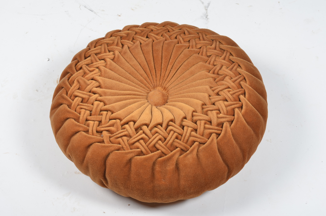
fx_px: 678
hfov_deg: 27.0
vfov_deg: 18.1
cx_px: 163
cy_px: 108
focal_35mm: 75
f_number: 11
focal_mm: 50
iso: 100
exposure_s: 1/125
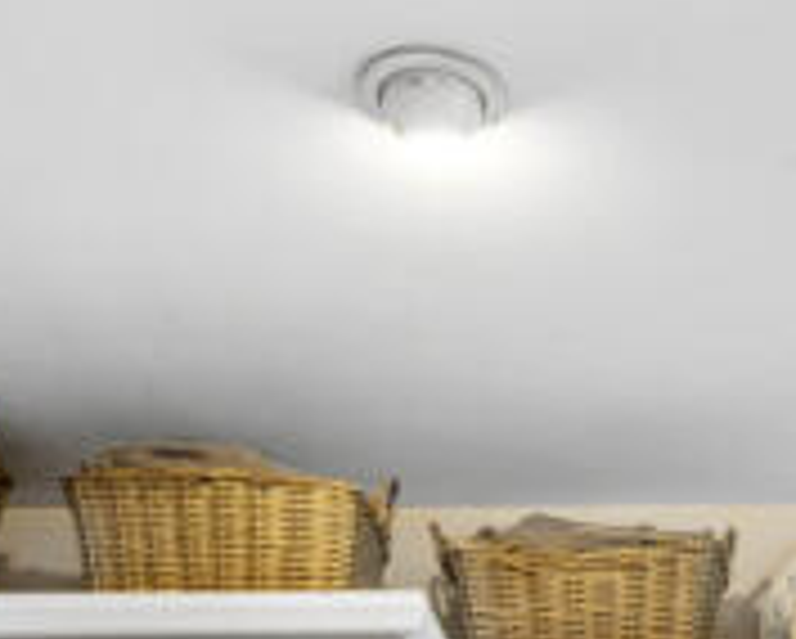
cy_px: 1280
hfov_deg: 22.8
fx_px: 1792
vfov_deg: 15.8
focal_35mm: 76
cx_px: 980
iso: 250
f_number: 16
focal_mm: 14
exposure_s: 1.3
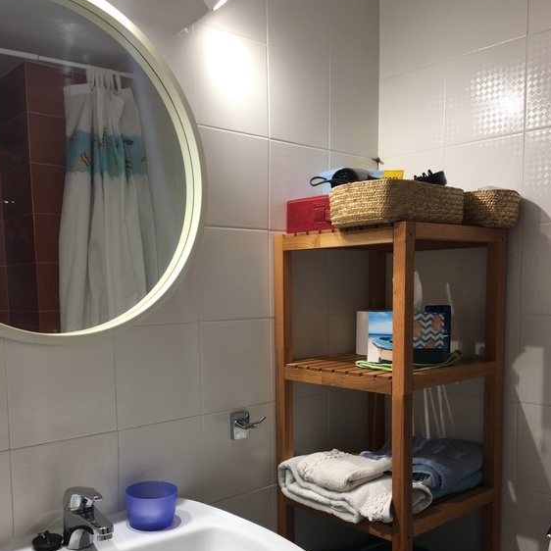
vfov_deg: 46.8
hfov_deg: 47.2
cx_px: 275
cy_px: 345
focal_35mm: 35
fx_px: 630
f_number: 2.2
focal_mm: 4.15
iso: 40
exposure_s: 1/100
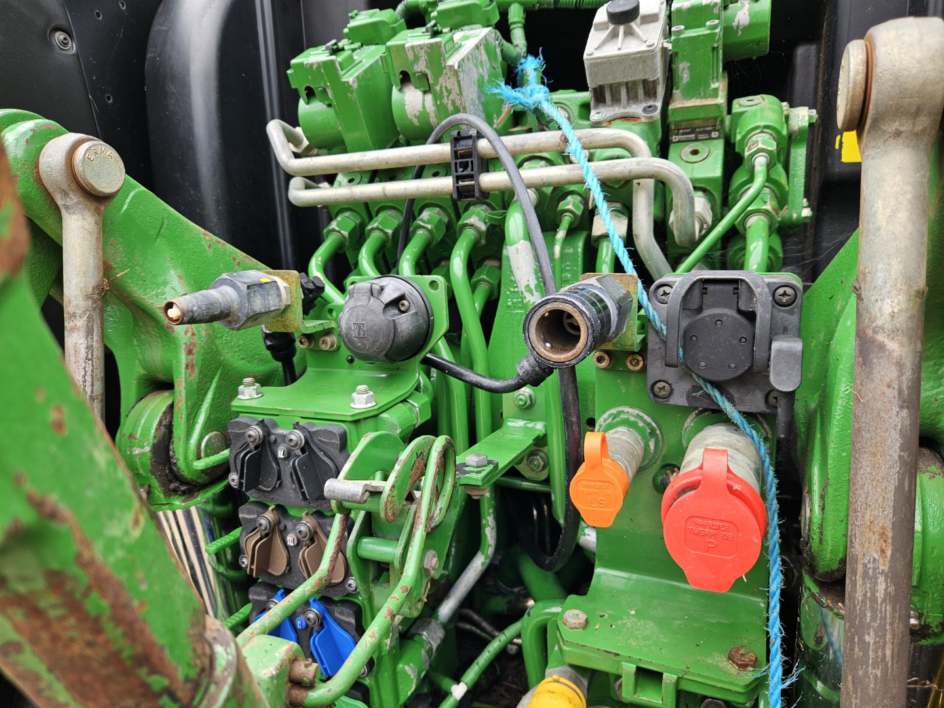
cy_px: 354
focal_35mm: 23
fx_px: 627
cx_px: 472
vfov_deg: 58.9
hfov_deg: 73.9
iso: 25
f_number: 1.8
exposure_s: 1/180
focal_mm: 5.4
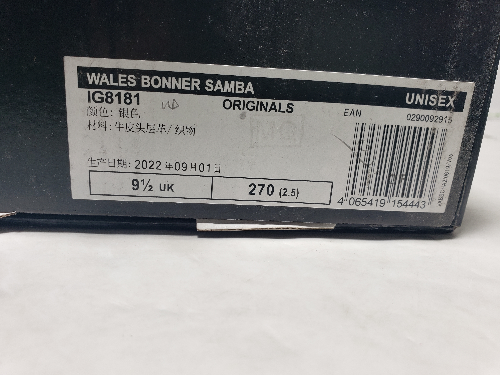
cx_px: 245
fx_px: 390
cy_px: 194
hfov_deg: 65.3
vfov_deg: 51.3
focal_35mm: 27
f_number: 2.4
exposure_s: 1/174
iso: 50
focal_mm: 4.3
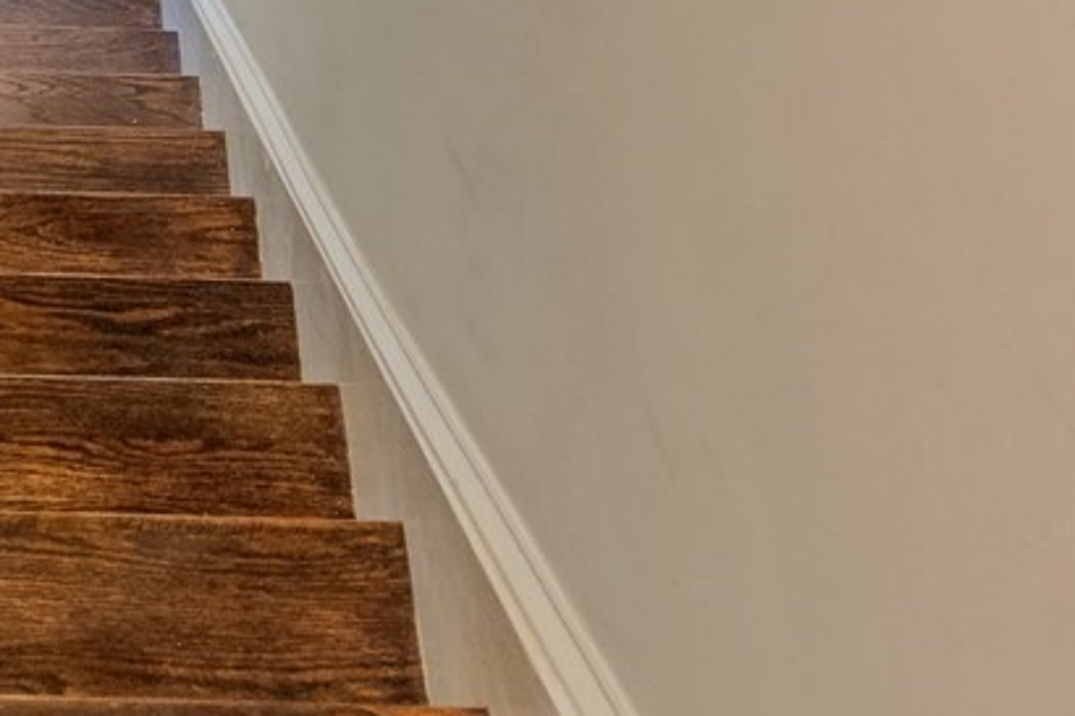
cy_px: -337
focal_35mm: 85
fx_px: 2537
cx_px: -63
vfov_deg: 15.0
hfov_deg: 22.7
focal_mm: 17
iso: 1600
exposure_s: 1/15
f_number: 8
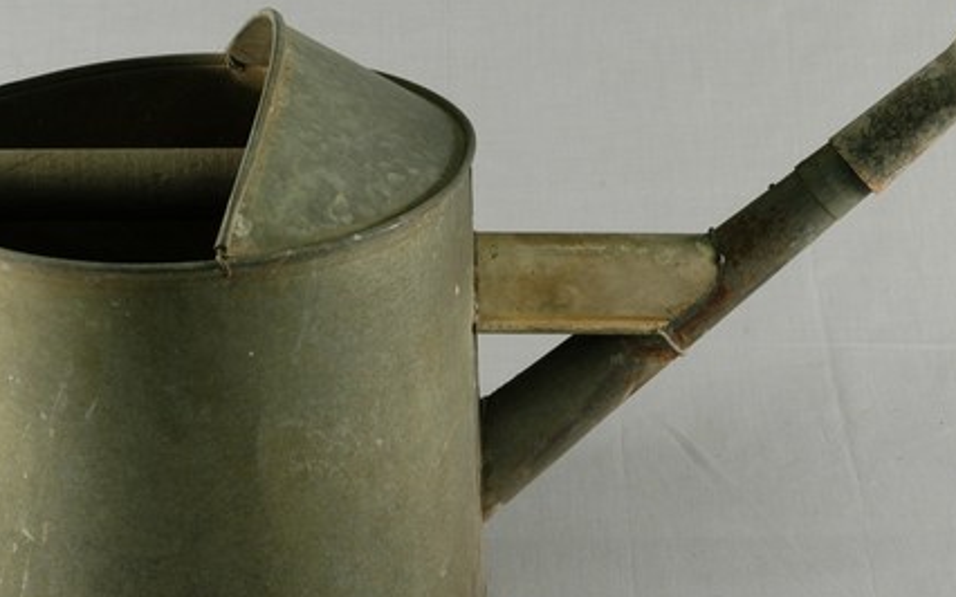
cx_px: 516
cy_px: 345
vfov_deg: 12.9
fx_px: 2631
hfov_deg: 20.6
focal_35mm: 101
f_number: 10
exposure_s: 1/5
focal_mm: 44
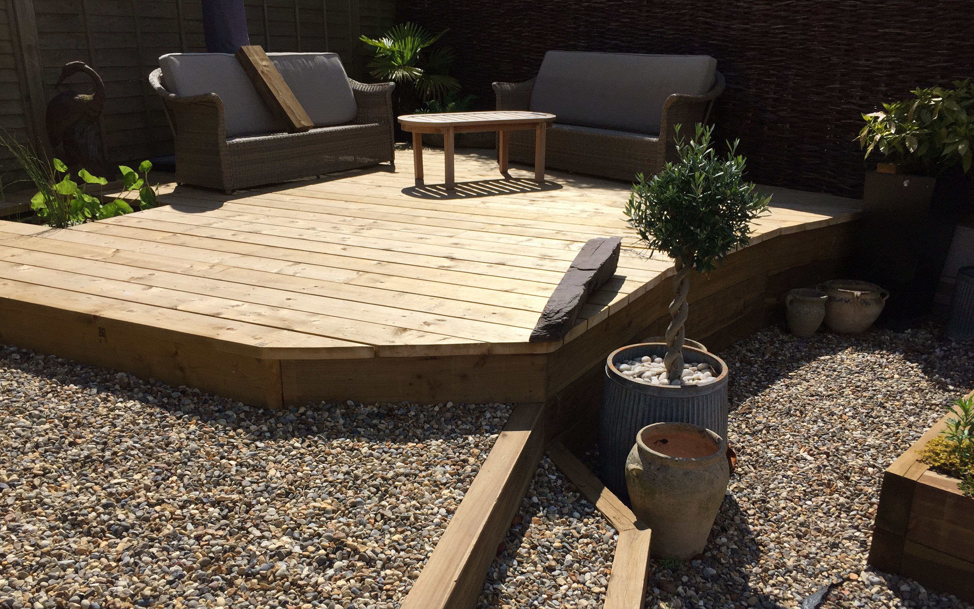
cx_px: 486
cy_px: 358
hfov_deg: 61.2
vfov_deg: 40.5
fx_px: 823
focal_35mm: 31
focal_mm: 4.15
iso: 32
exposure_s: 1/4405
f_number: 2.2
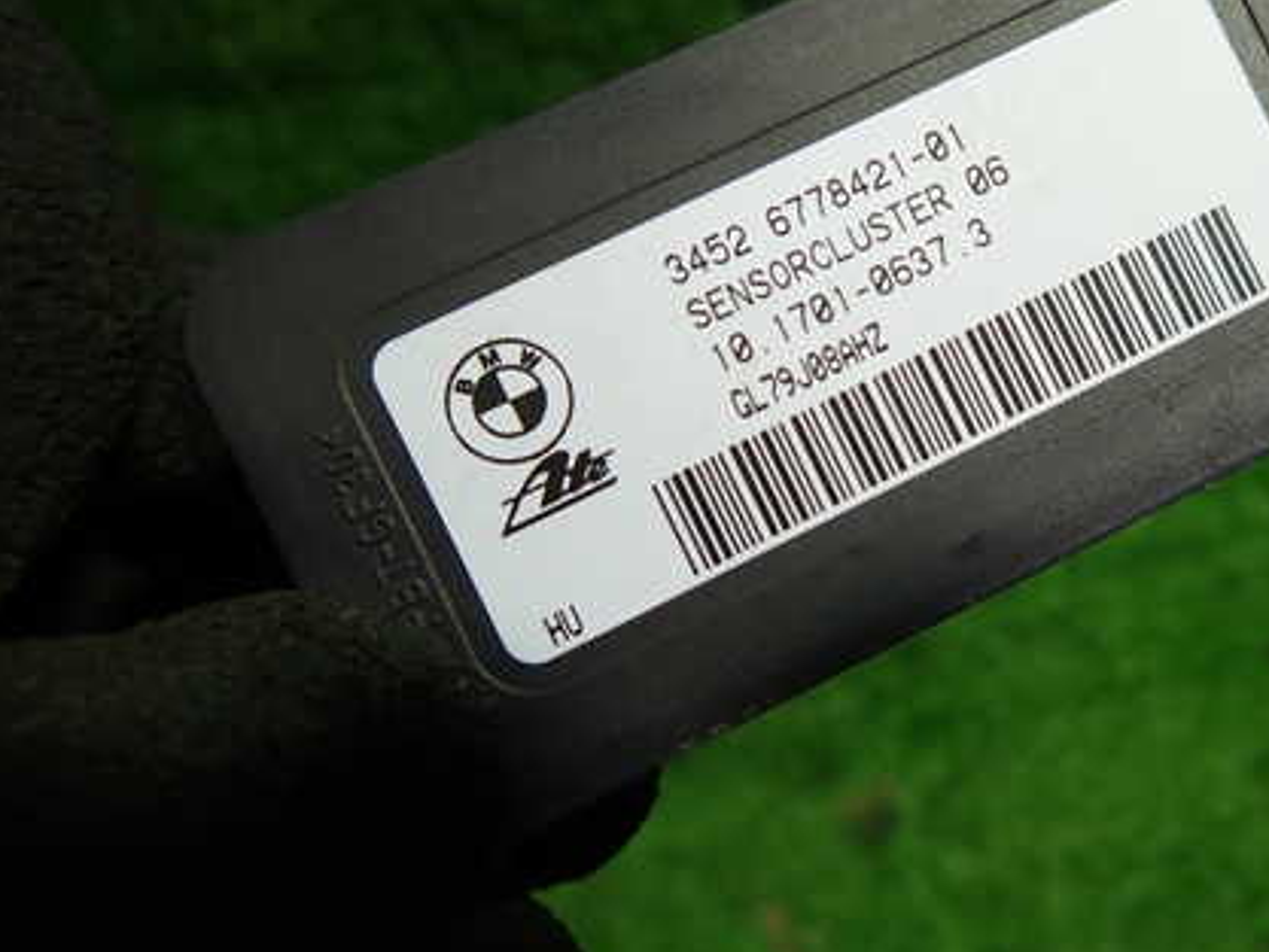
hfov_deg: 49.9
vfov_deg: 39.5
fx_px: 1320
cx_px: 901
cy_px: 386
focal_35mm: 36
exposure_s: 1/60
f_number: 2
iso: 160
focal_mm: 4.5
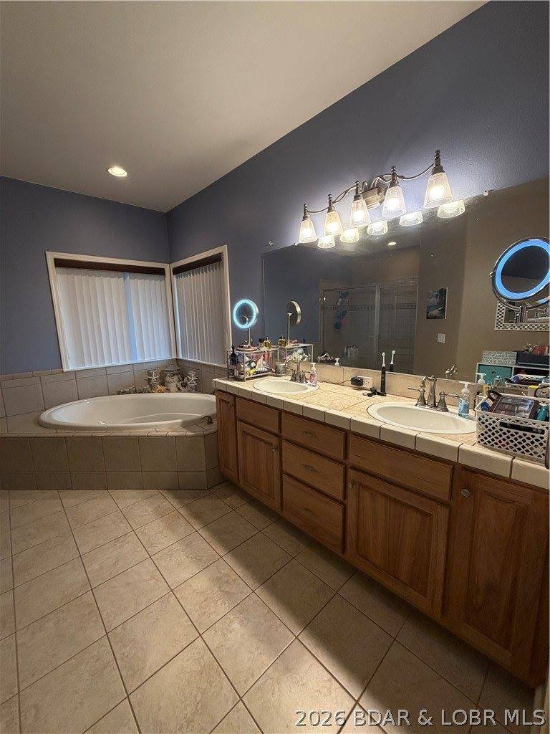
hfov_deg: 85.7
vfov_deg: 102.1
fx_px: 297
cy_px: 367
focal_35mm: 14
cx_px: 275
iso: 200
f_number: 2.2
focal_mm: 2.22
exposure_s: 1/60
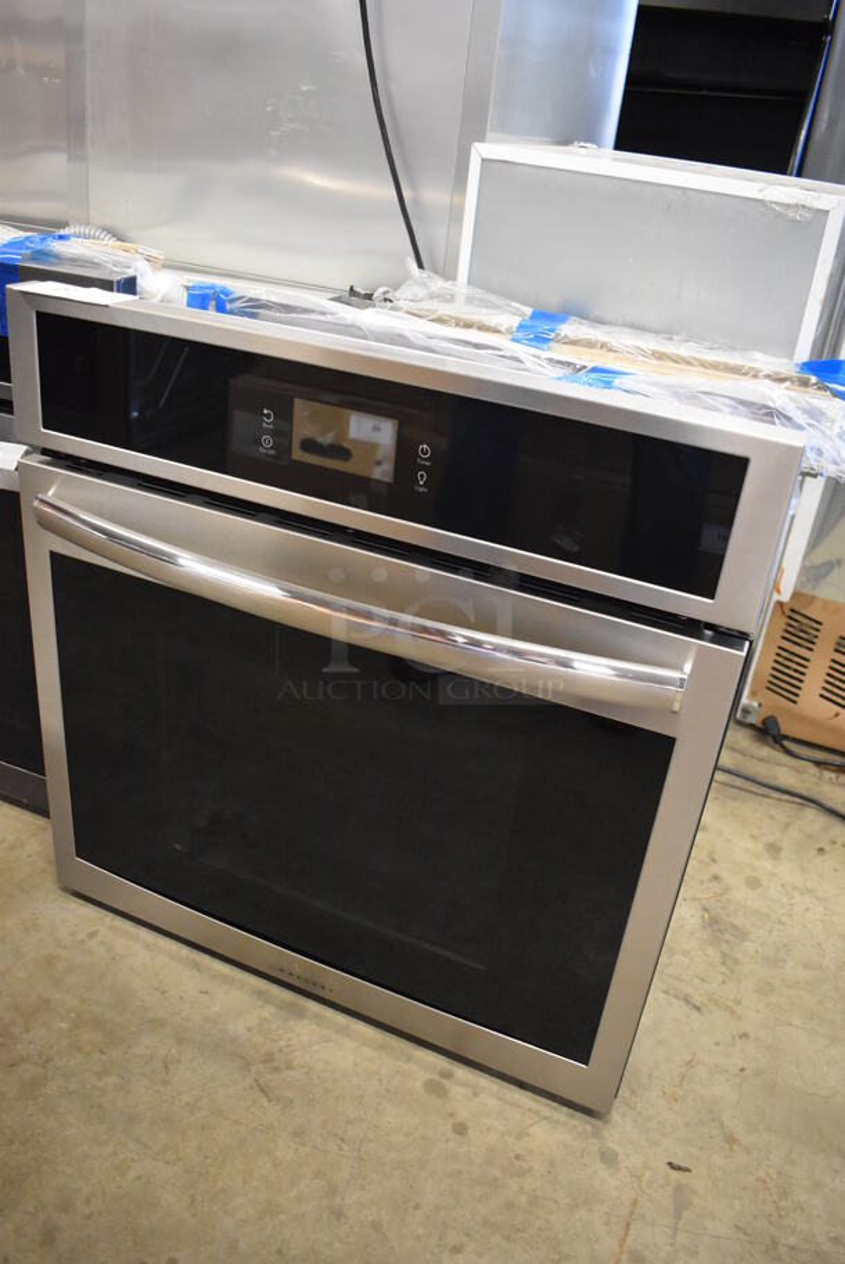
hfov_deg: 48.0
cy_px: 632
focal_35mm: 27
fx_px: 949
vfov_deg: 67.3
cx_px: 422
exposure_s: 1/125
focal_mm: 18
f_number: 3.5
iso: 4000
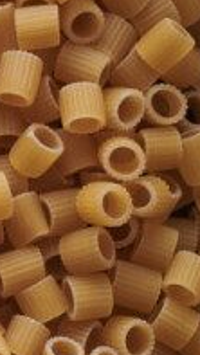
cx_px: -515
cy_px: 274
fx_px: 2006
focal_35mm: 213
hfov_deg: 5.2
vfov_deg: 10.1
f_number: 8
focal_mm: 50
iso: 160
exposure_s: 1/100
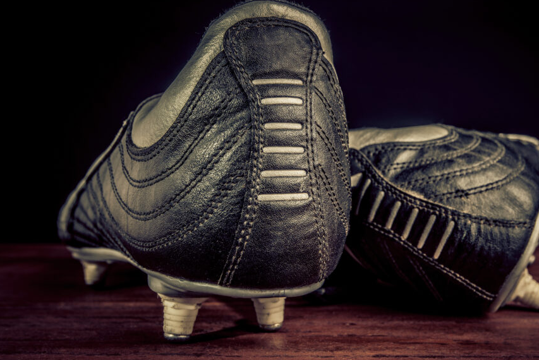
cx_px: 322
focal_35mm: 42
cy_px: 162
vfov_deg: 31.9
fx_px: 629
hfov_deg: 46.1
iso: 100
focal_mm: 35
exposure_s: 1/160
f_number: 11
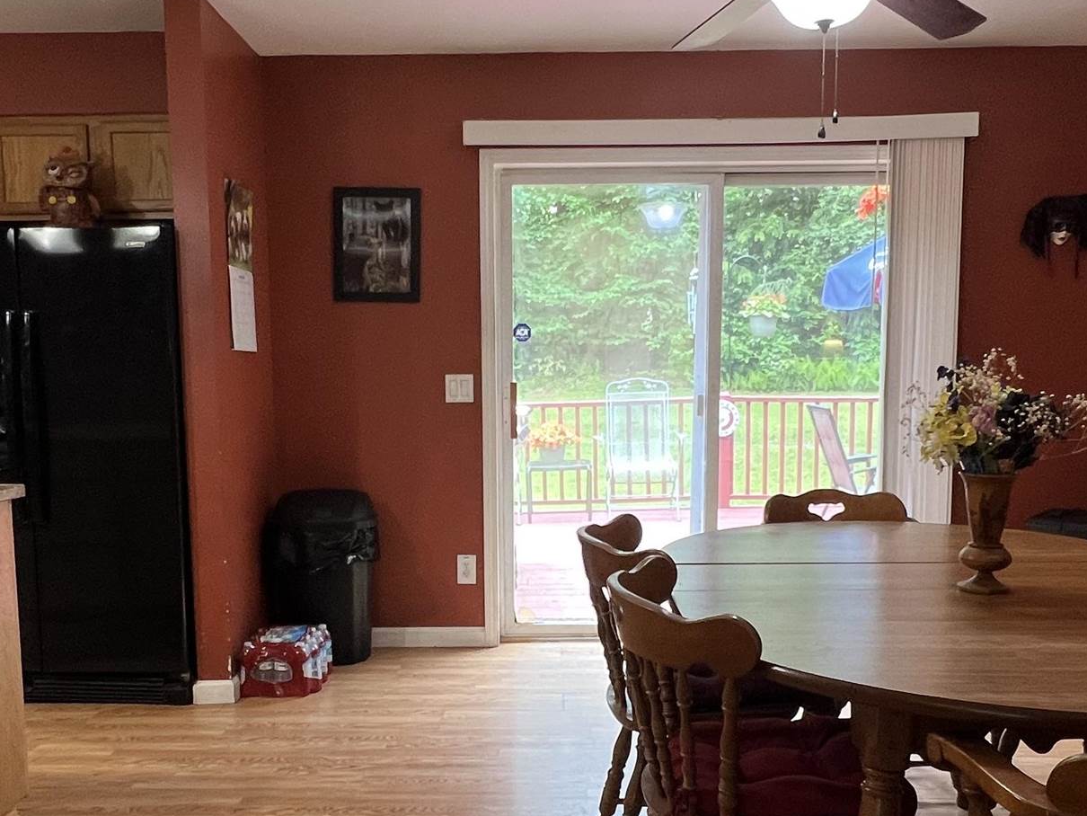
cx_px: 532
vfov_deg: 42.6
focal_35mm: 33
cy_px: 510
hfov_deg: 55.3
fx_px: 1036
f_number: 1.8
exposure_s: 1/60
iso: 125
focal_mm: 1.57
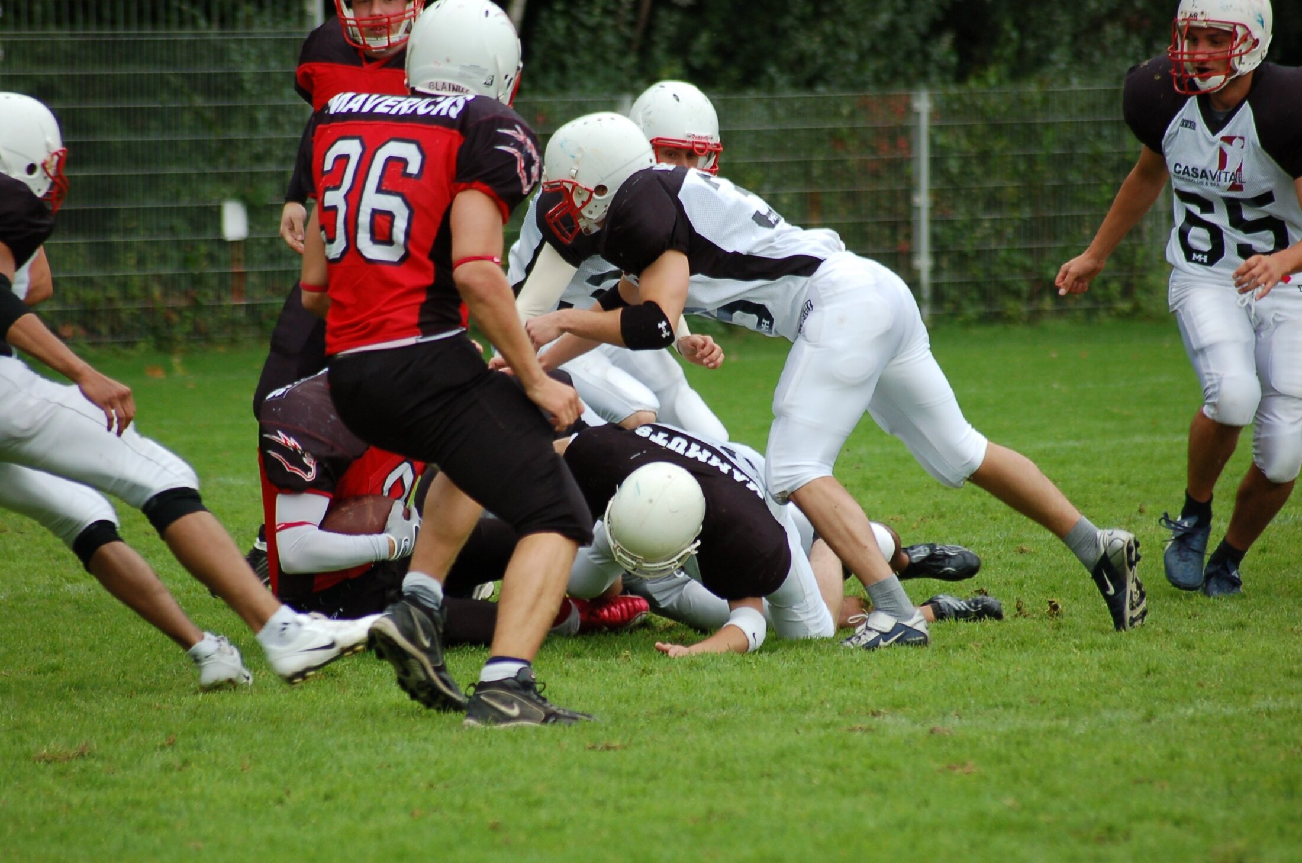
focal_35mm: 330
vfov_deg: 4.1
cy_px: 432
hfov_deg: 6.3
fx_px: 11912
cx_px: 651
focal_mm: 220
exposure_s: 1/500
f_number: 5.3
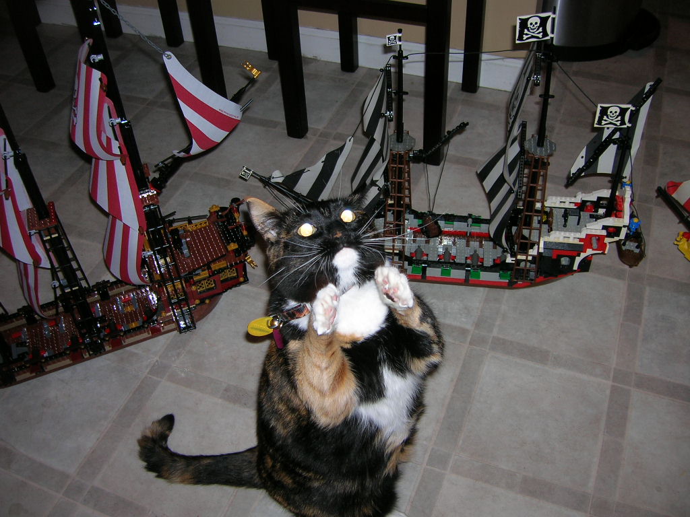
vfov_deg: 41.8
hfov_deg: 54.0
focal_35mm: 34
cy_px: 258
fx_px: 678
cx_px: 345
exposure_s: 1/60.1
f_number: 2.9
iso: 50
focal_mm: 5.7
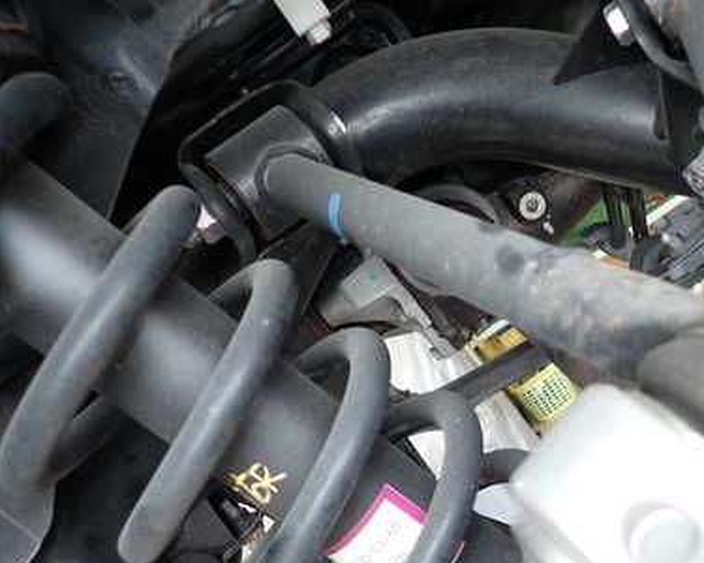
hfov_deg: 45.7
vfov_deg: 38.0
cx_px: 501
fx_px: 813
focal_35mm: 39
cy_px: 347
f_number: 2
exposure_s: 1/125
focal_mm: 4.5
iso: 125
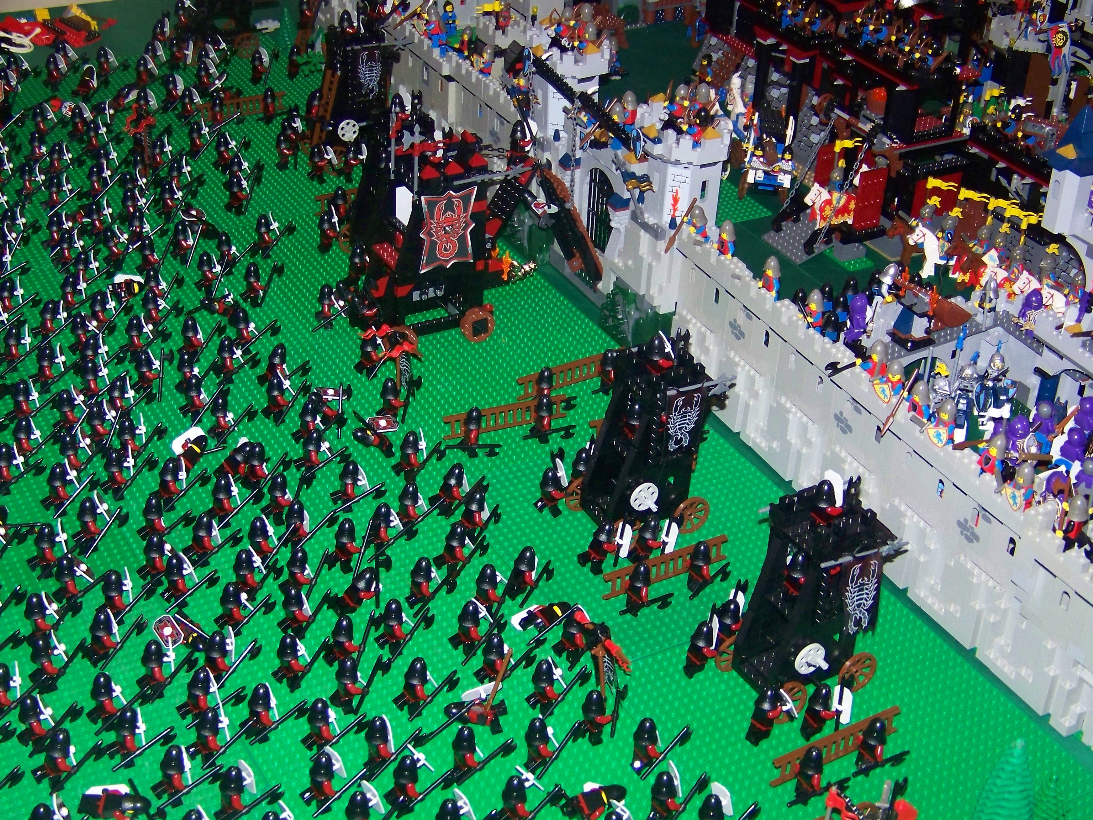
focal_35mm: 55
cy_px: 410
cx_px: 546
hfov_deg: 34.9
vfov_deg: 26.6
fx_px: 1737
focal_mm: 9.36
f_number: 3.2
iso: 200
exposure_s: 1/30
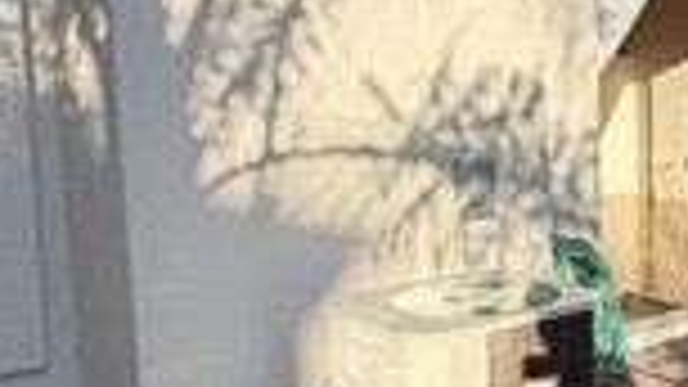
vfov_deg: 18.8
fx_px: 1167
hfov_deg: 29.3
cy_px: 194
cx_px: 773
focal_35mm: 64
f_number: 2.2
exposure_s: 1/770
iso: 40
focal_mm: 2.22
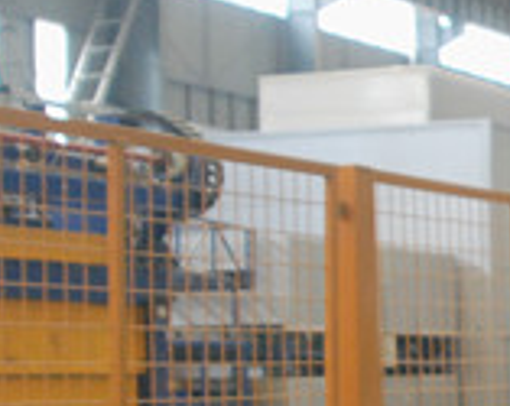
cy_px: 372
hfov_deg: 12.0
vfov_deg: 10.1
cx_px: 835
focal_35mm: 151
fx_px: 2275
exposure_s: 1/125
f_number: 5.6
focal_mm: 28
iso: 1000
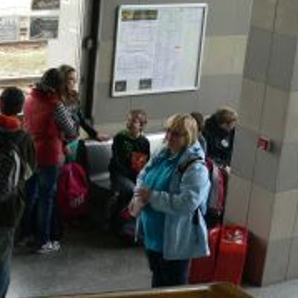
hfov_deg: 18.0
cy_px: 225
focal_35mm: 94
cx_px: -12
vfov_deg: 18.4
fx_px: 916
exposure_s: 1/50
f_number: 2.8
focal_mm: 7.4
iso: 100
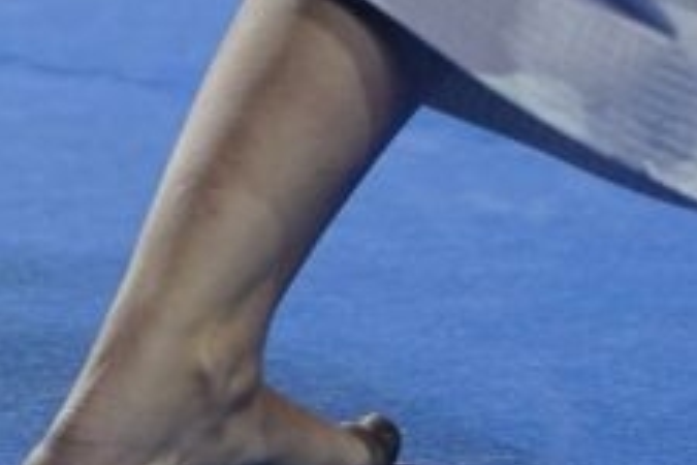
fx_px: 16262
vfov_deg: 1.6
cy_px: -1175
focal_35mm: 840
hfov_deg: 2.5
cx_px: 1072
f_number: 2.8
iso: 500
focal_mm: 105
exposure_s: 1/500
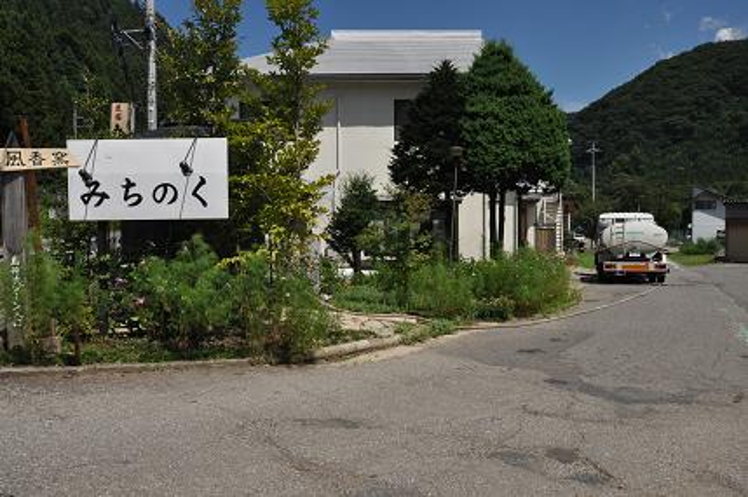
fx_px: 623
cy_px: 248
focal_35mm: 30
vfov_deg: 43.5
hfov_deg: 62.0
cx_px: 374
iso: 400
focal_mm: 20
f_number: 16
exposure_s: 1/400
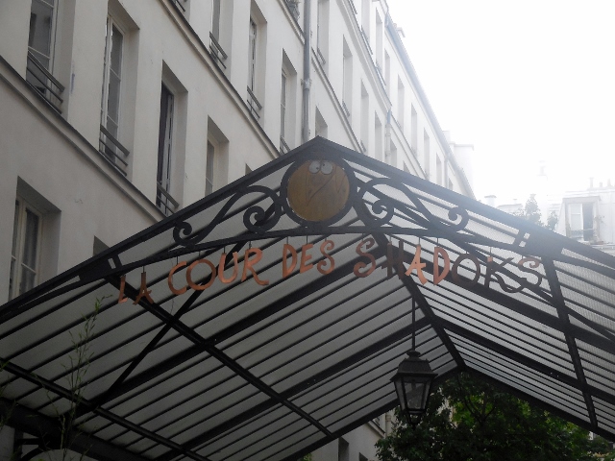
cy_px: 230
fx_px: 1439
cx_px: 308
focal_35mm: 81
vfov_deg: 18.2
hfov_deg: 24.1
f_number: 4.9
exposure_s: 1/250
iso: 400
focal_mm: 14.5
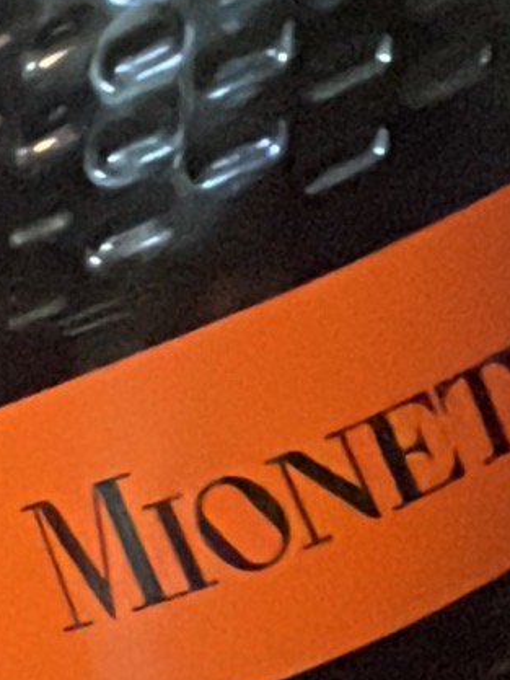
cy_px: 409
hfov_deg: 31.5
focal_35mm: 46
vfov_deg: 41.0
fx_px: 903
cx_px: 303
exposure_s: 1/40
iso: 2500
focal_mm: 1.54
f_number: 2.4
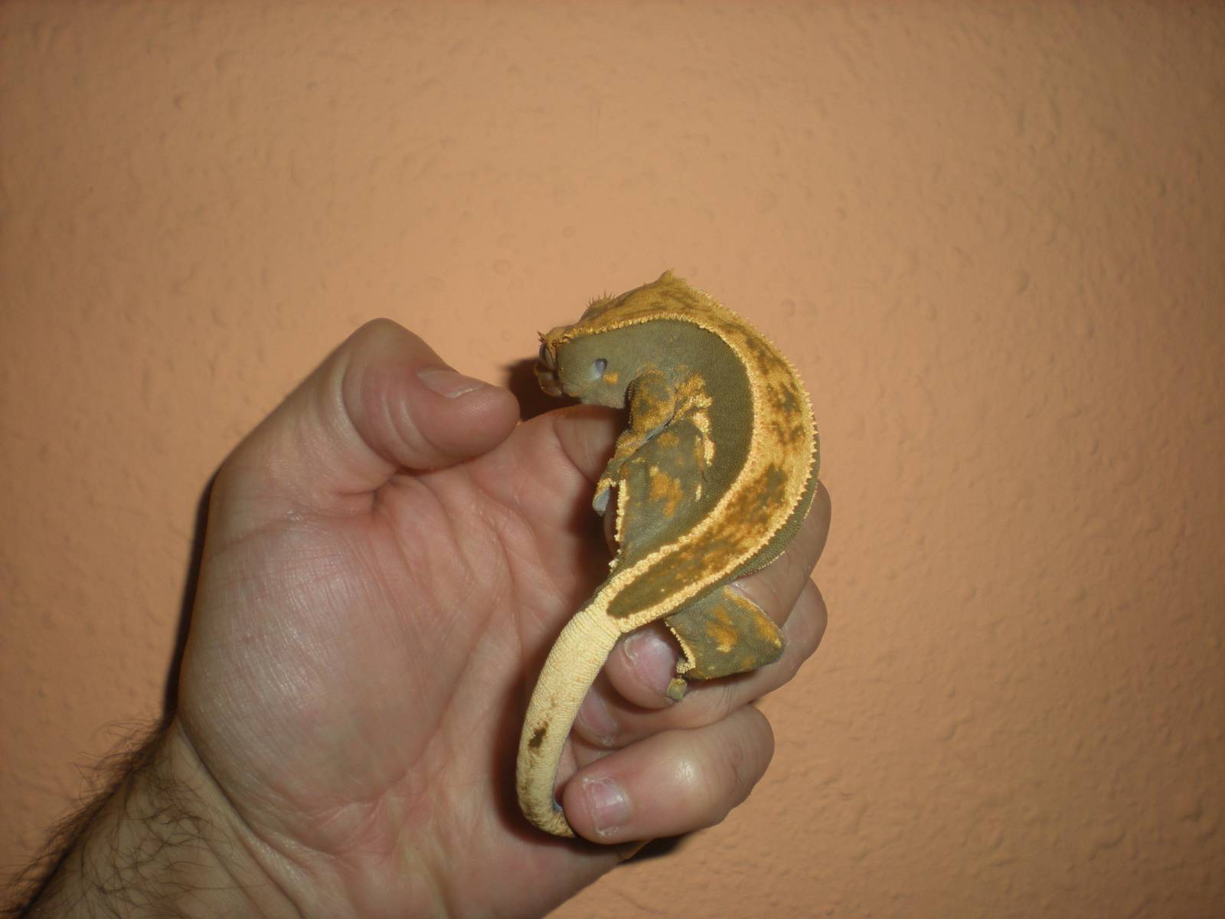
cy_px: 460
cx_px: 612
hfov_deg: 49.0
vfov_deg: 37.7
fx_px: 1345
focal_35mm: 38
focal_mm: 6.3
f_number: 3.1
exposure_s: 1/60
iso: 64
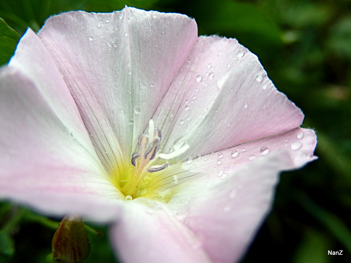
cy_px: 132
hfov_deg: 51.4
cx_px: 176
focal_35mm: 36
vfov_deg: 39.7
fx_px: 365
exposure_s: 1/500
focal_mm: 6.5
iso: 125
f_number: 4
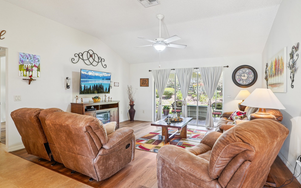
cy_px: 93
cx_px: 153
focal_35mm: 19
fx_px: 156
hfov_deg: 88.0
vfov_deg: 62.2
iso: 400
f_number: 9
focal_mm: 18
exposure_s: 1/6
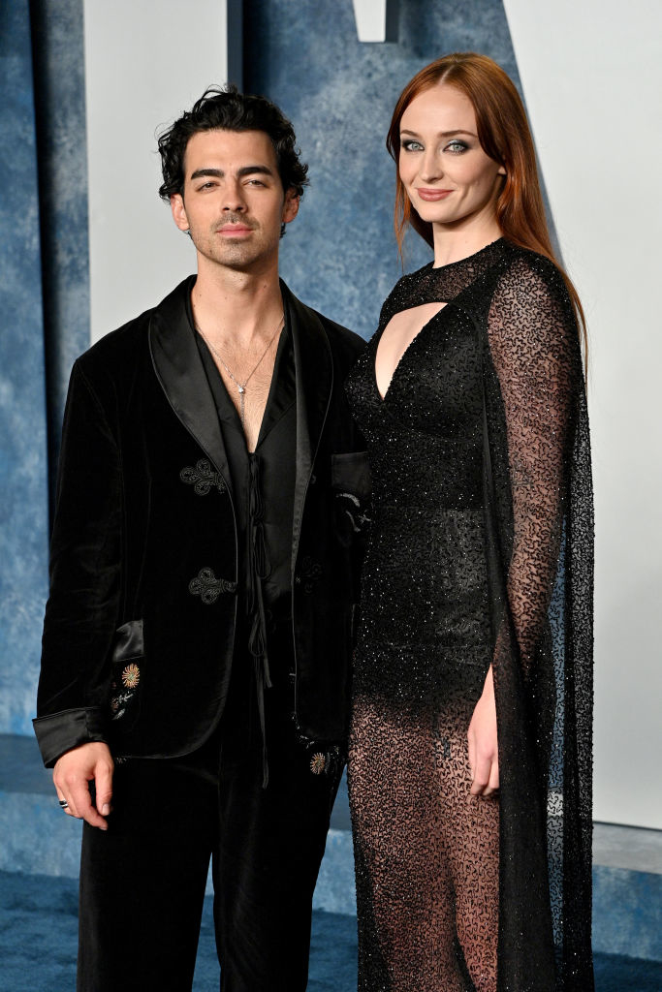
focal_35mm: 110
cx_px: 331
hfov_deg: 12.5
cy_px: 496
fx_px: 3033
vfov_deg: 18.6
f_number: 6.3
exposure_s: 1/400
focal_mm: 110
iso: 2000
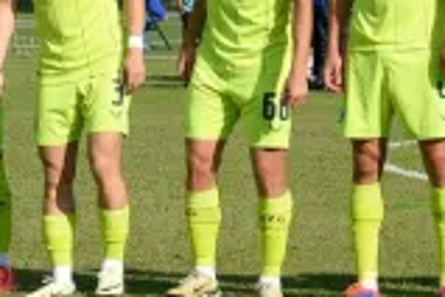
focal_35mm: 392
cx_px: -22
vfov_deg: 3.5
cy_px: -105
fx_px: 4845
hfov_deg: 5.2
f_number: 5
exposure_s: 1/2500
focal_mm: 82
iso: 400
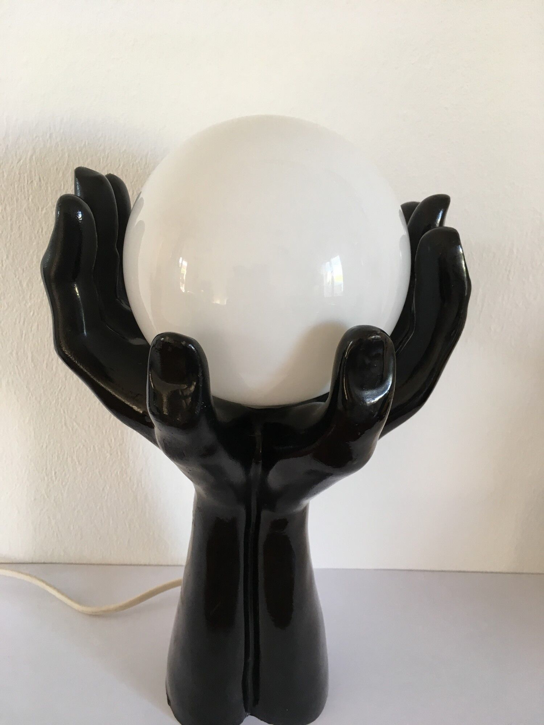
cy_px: 362
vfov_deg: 61.7
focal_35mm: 29
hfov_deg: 48.2
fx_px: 608
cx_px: 272
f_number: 2.2
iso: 80
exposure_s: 1/33
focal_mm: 4.15
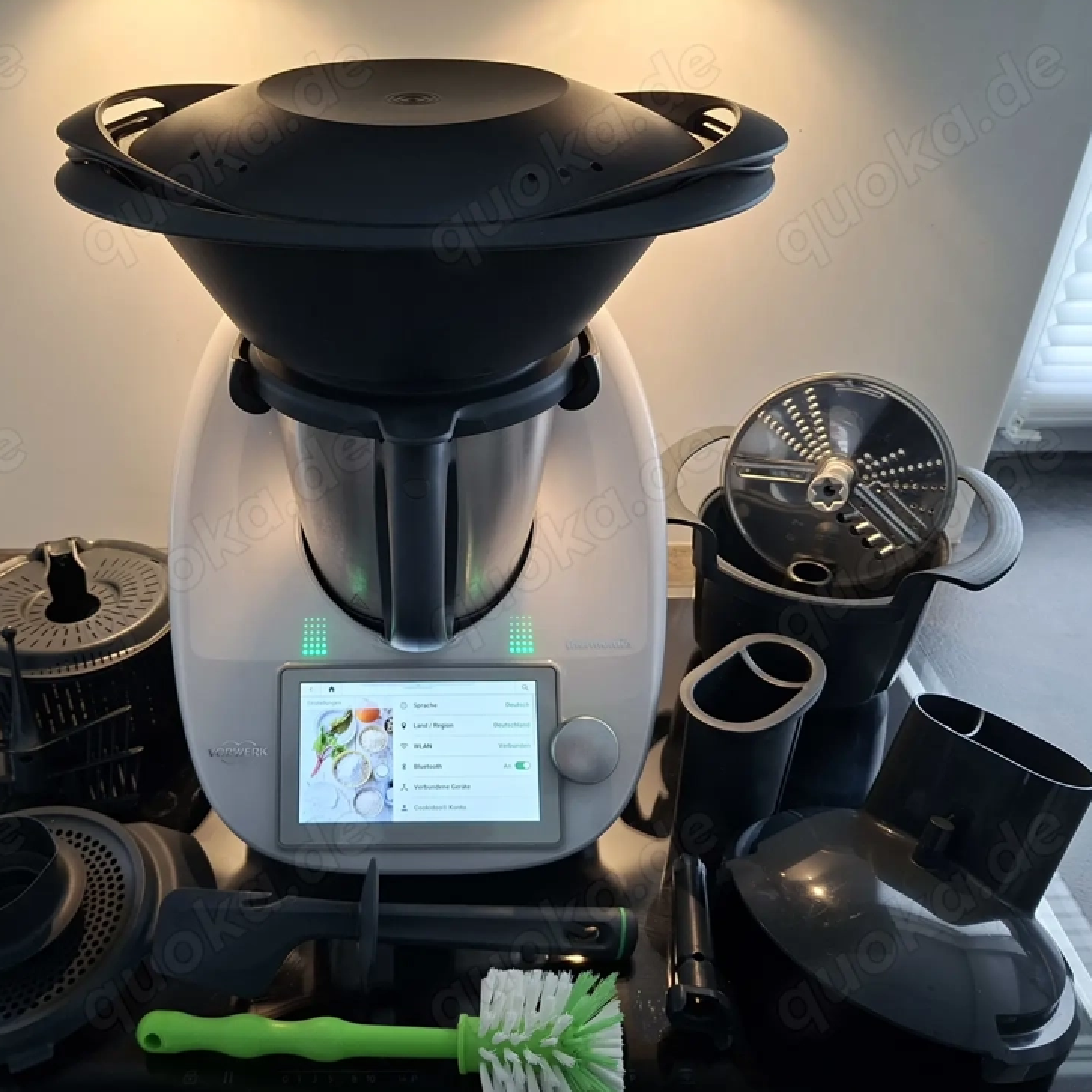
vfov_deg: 57.3
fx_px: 999
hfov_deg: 56.6
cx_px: 408
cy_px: 557
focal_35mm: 28
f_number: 1.8
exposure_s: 1/50
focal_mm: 5.54
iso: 160
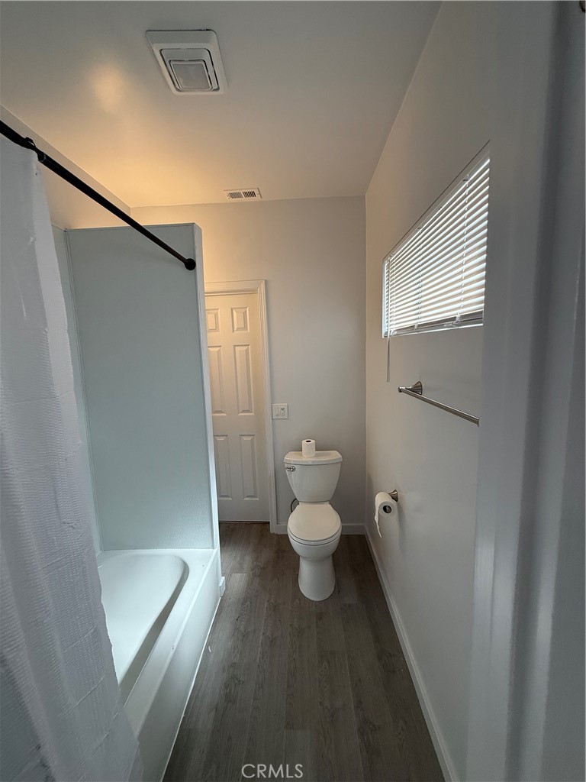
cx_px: 293
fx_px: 316
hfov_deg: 85.7
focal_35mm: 14
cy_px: 391
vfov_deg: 102.1
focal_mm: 2.22
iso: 125
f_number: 2.2
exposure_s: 1/120
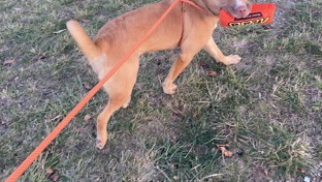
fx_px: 350
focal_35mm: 41
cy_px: 34
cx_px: 162
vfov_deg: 28.4
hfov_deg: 49.4
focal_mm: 3.99
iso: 64
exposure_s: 1/121
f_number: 1.8
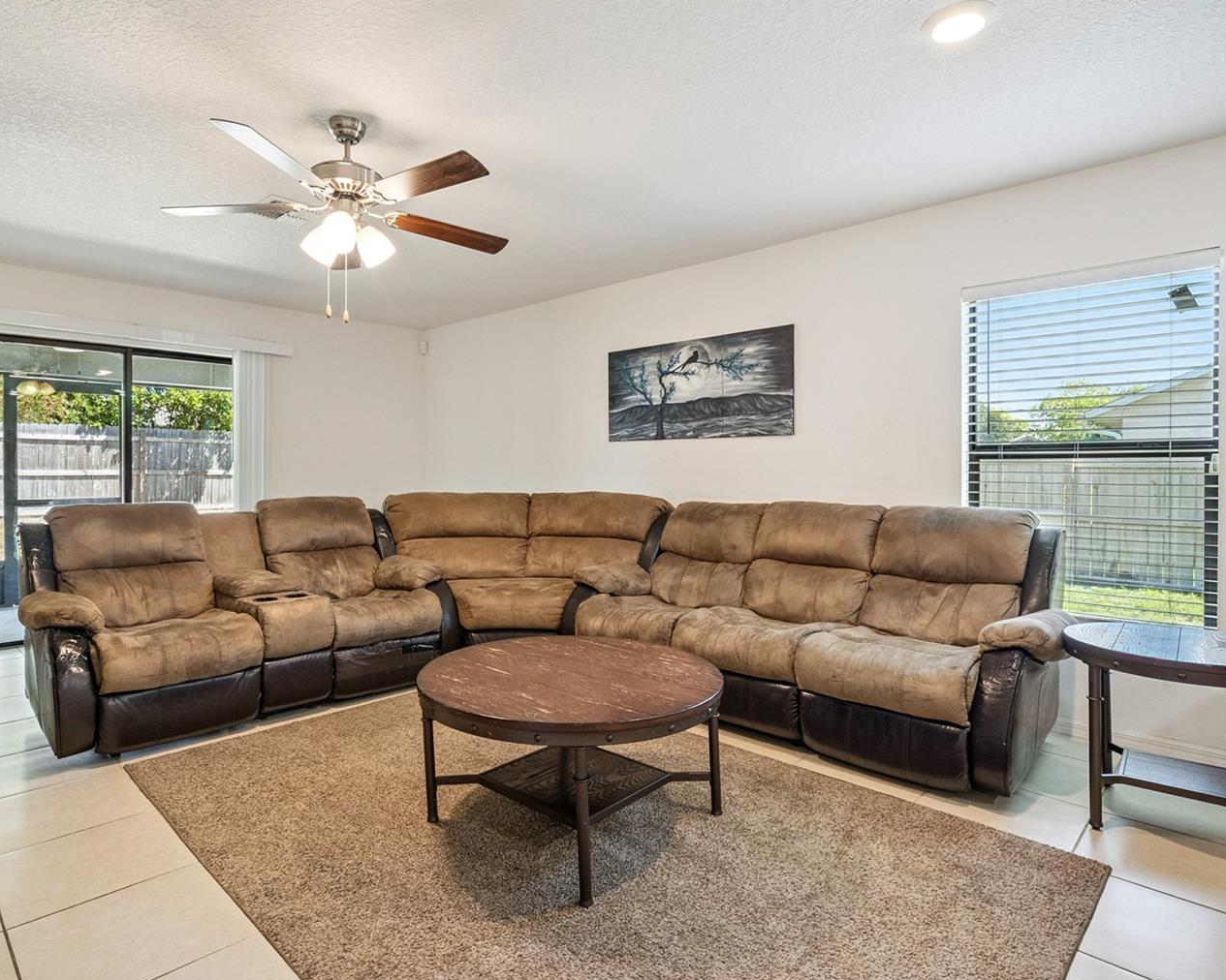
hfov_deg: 83.2
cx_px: 573
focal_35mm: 19
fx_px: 689
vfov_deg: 70.8
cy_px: 478
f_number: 9
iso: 2000
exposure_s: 1/50
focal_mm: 16
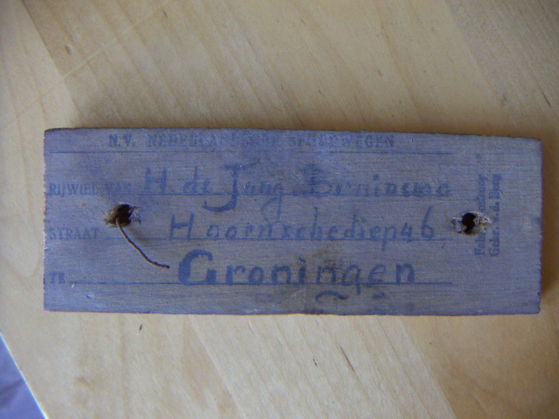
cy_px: 210
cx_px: 280
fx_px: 581
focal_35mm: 36
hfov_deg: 51.4
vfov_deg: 39.7
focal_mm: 4.7
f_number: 2.8
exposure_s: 1/50
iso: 160
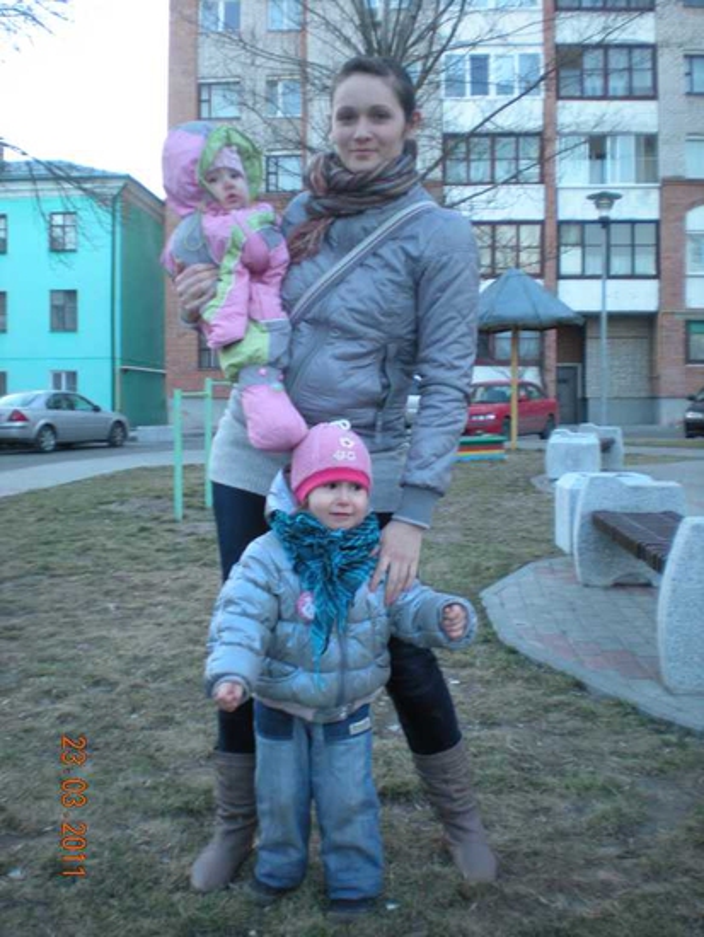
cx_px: 352
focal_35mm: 38
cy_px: 468
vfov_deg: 49.0
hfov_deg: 37.7
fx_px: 1030
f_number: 3.1
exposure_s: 1/52.6
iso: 200
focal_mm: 6.3
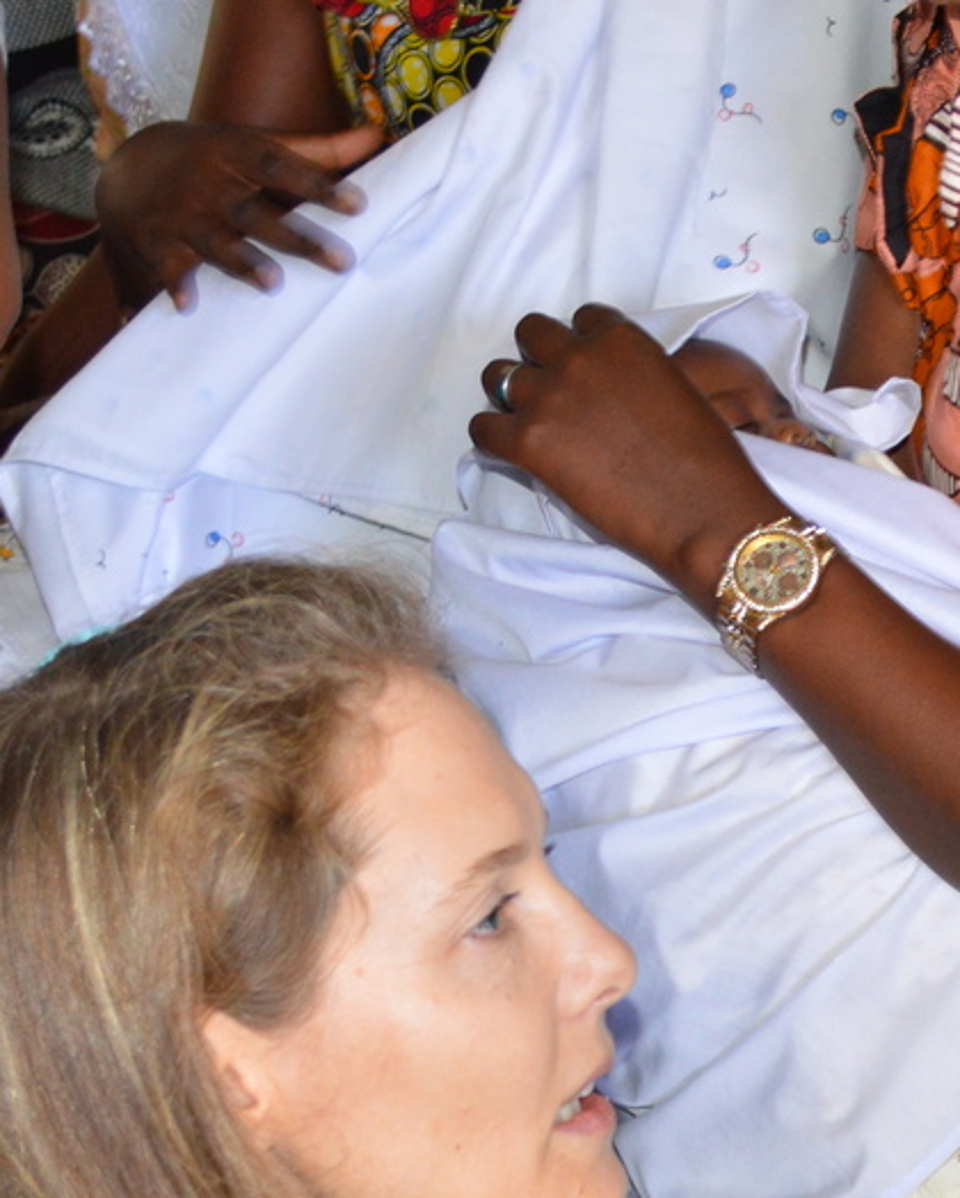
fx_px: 3654
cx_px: 1086
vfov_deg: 18.2
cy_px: 1134
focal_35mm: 103
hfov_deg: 14.6
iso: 640
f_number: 4
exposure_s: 1/60
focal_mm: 24
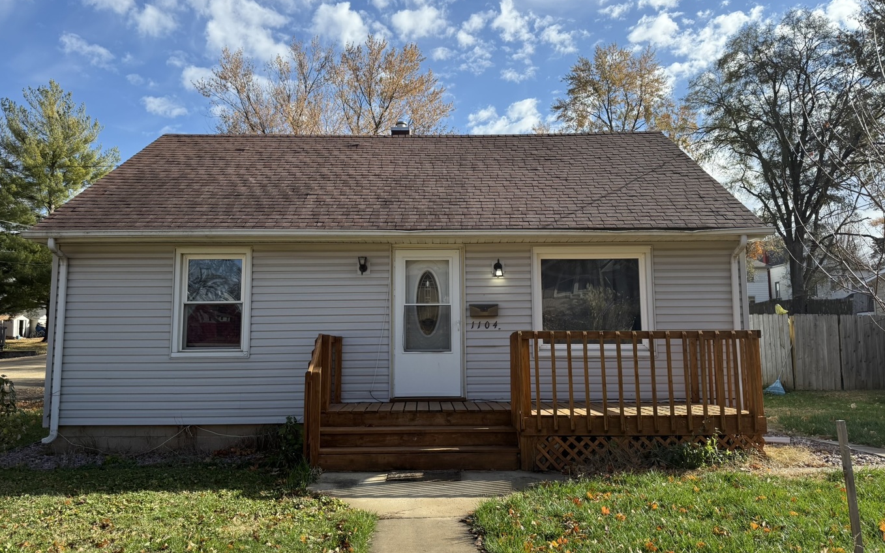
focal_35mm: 27
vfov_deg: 46.0
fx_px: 651
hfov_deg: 68.4
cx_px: 443
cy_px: 273
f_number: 1.78
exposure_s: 1/3584
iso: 100
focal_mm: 6.76
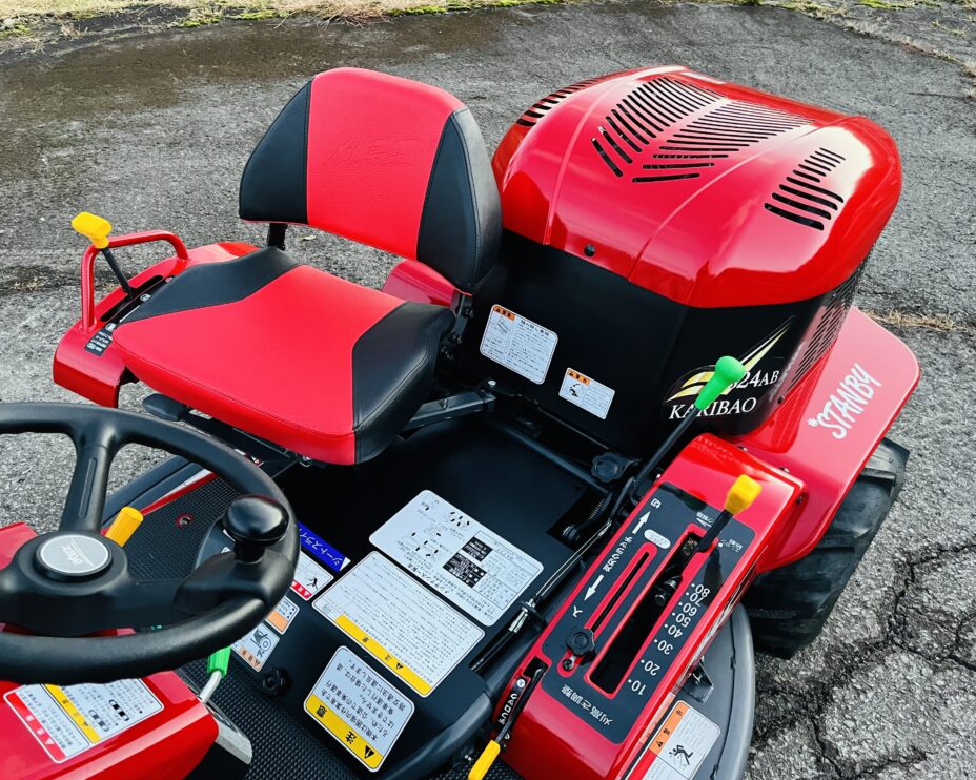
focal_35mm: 28
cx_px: 455
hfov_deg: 62.2
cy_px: 386
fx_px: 809
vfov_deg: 51.5
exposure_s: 1/40
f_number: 1.6
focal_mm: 5.1
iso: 500
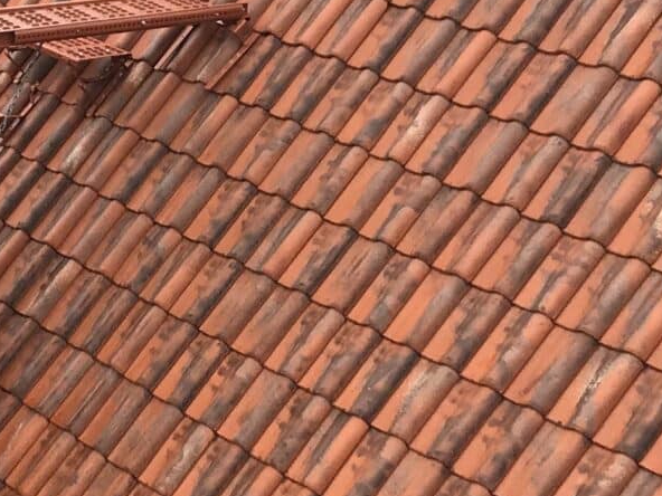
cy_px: 245
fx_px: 2314
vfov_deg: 12.2
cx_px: 30
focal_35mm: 121
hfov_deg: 16.0
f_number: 1.8
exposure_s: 1/270
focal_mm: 3.99
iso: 20
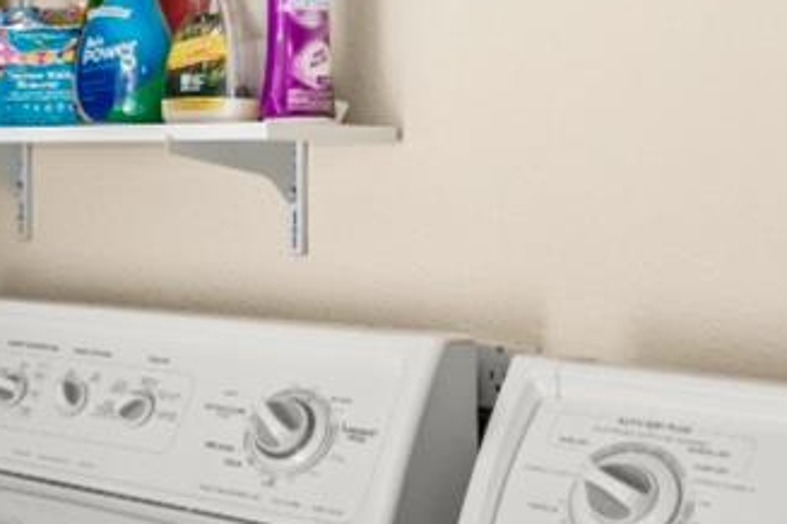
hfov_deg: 20.7
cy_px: 445
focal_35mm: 78
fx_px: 1705
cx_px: -498
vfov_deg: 17.3
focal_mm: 17
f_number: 8
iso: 100
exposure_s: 1
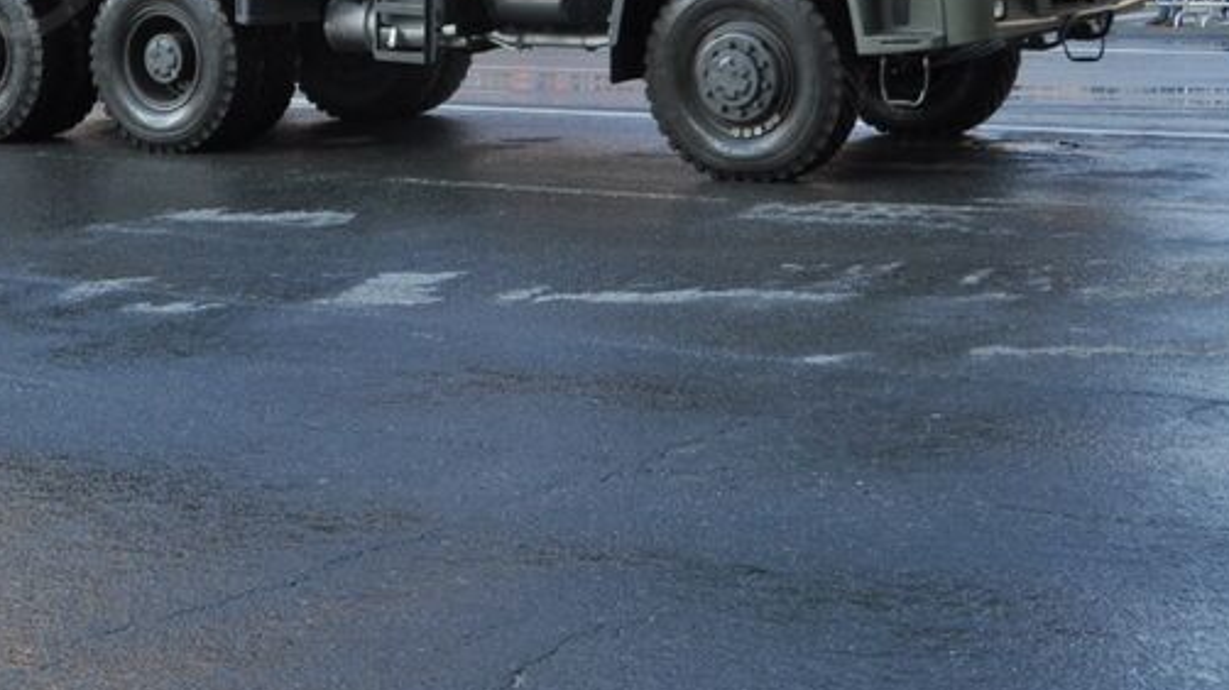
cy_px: -210
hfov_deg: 26.2
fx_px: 2606
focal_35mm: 80
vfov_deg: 14.5
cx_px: 323
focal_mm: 20
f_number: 3.2
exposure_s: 1/250
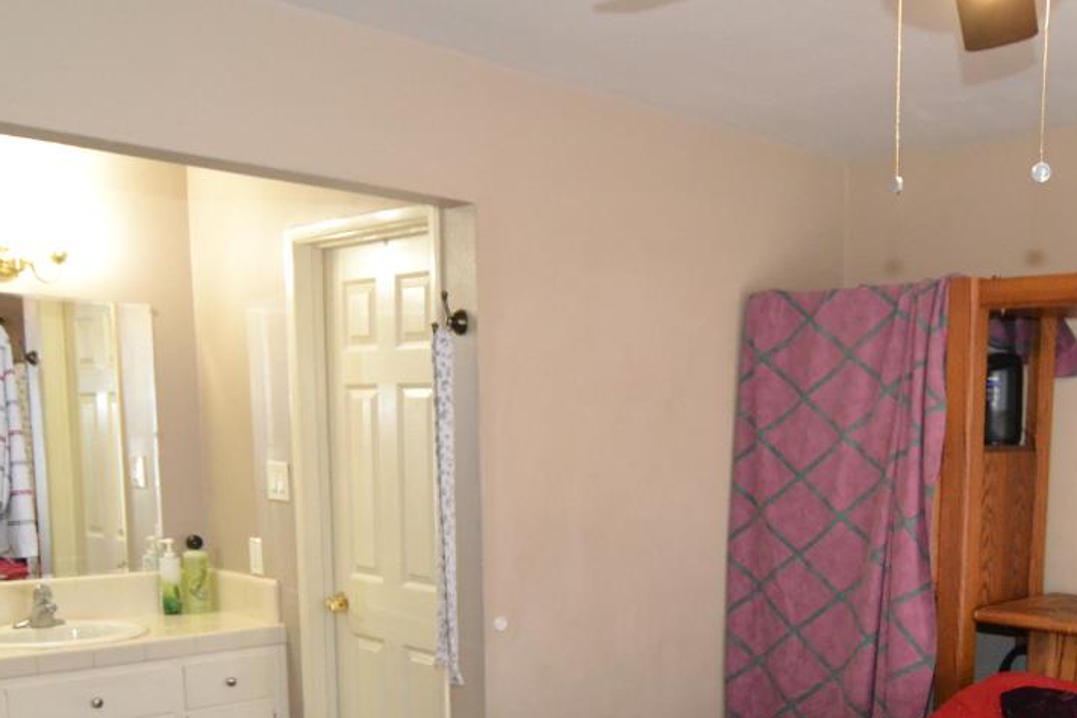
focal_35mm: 38
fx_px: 1137
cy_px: 610
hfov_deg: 49.7
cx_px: 732
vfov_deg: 33.6
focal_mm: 12
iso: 2200
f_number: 4
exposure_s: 1/60
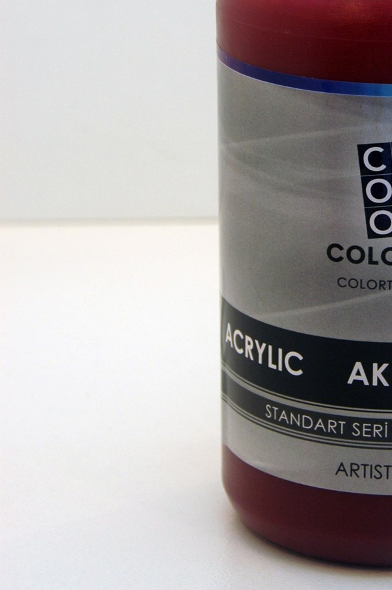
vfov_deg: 11.3
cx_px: 390
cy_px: 82
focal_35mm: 181
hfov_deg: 7.5
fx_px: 2960
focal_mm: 60
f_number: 7.1
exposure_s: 1/200
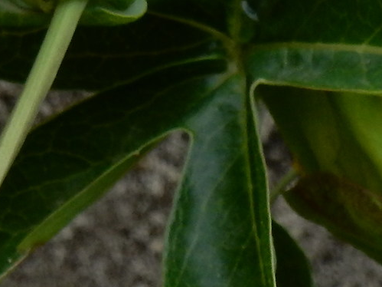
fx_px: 10238
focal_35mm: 928
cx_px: 455
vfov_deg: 1.6
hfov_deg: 2.1
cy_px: 592
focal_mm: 34.5
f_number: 6.3
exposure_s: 1/60
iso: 125
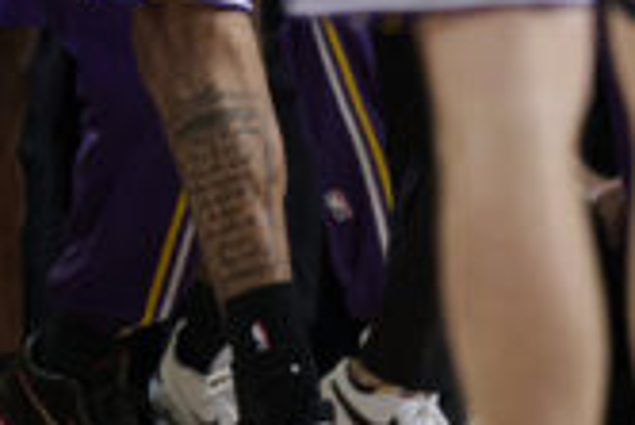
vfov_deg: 1.5
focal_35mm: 949
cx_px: -8
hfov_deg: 2.2
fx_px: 16754
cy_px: -392
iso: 3200
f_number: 2.8
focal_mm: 200
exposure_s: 1/1919
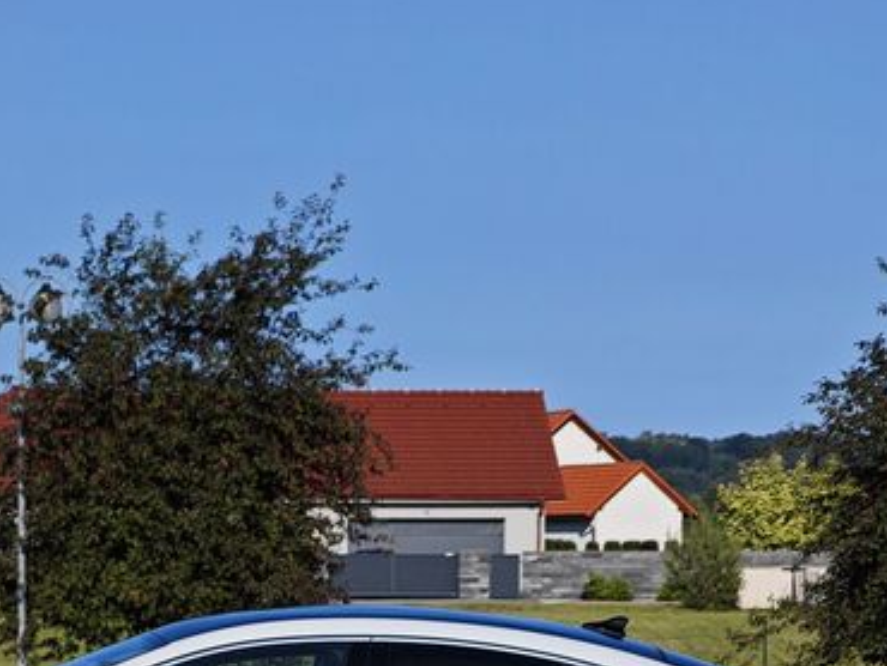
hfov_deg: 11.4
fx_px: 4436
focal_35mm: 173
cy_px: 753
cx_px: 283
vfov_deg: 8.5
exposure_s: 1/4306
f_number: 1.8
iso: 50
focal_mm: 12.28
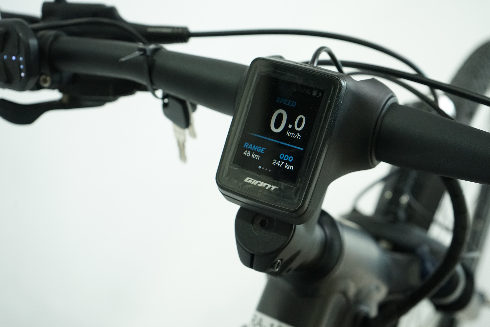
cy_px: 164
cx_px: 245
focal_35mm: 46
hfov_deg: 42.7
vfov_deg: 29.2
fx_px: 626
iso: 2500
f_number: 5.6
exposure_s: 1/200
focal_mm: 46
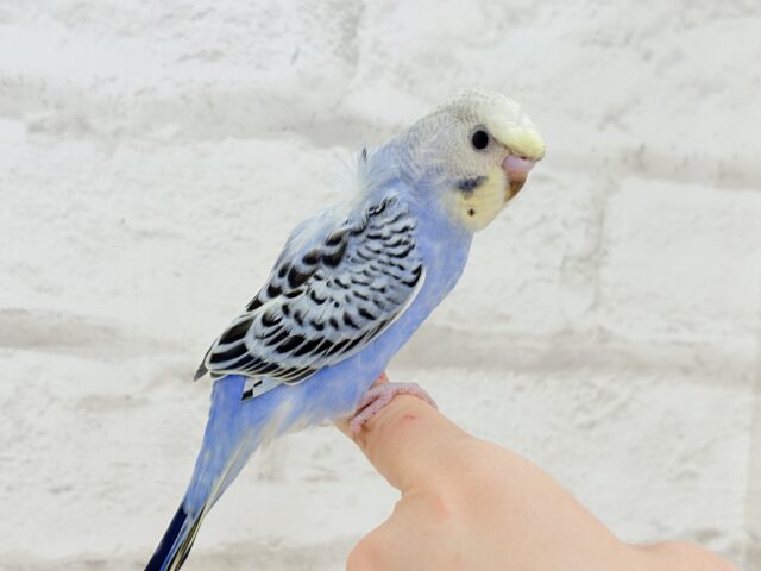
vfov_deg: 28.0
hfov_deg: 36.8
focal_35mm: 52
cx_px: 380
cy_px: 286
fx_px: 1143
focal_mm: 5.96
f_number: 1.6
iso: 80
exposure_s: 1/100
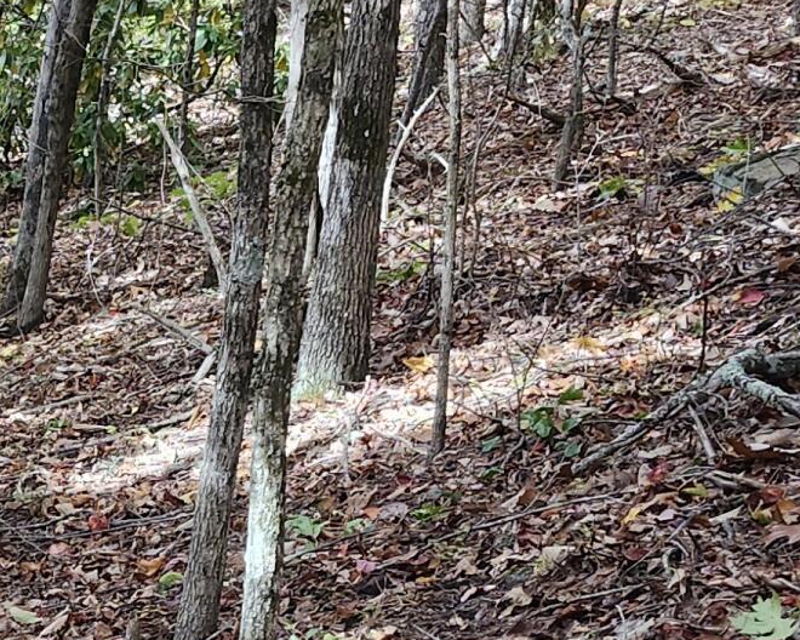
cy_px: 560
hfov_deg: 17.5
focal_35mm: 102
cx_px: -278
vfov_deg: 15.0
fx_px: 2415
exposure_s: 1/180
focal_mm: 5.54
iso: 160
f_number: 1.8
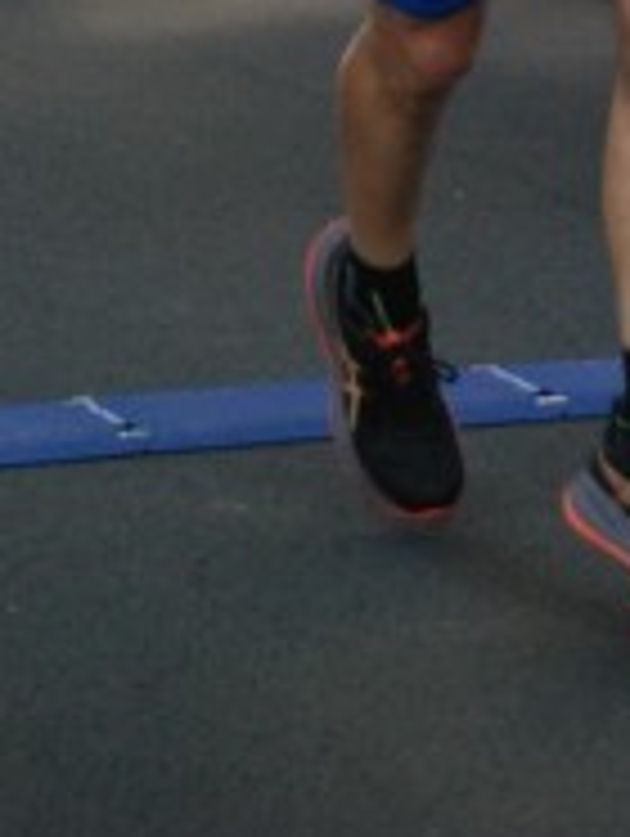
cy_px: -450
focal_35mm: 326
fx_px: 7893
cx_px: 655
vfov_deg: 6.0
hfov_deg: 4.6
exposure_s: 1/250
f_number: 5.6
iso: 1000
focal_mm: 70
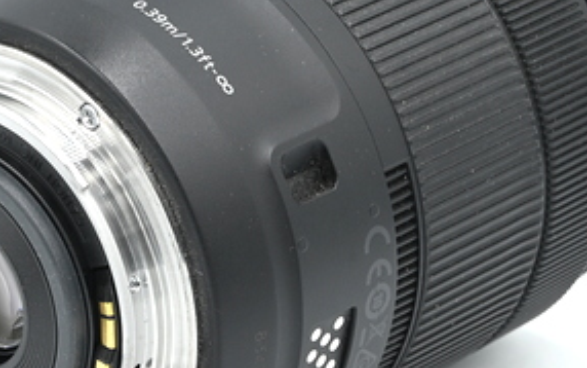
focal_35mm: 228
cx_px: 220
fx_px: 3649
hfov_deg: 9.2
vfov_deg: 5.8
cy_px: 91
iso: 200
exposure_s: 1/20
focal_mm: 64
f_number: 14
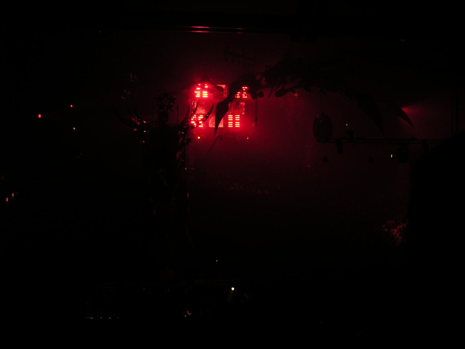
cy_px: 174
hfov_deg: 49.0
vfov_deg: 37.7
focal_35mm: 38
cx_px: 232
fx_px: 510
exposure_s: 1/60
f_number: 2.8
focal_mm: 6
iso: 100
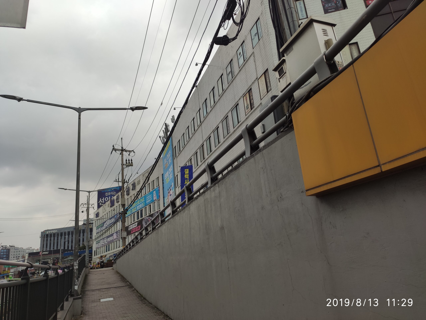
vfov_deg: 53.1
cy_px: 160
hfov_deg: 67.3
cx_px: 213
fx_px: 320
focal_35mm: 26
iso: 112
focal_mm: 4.77
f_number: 1.75
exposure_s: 1/2018
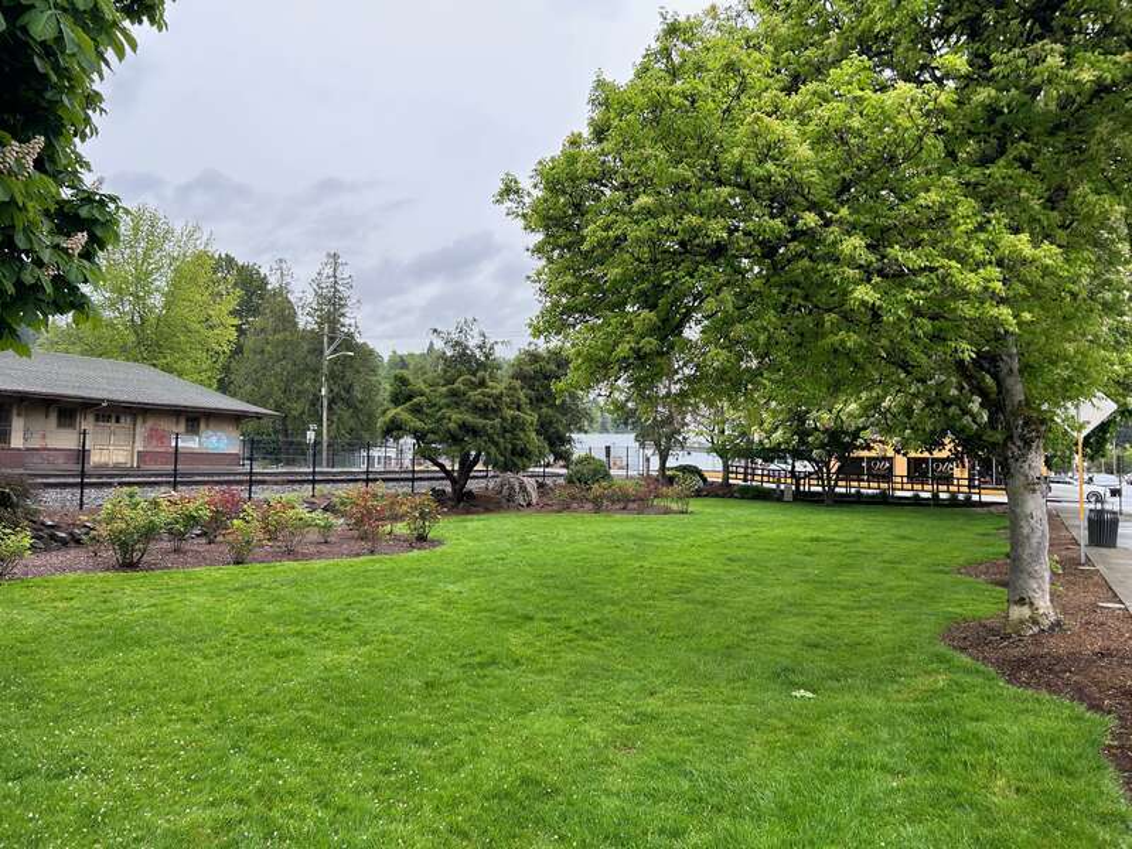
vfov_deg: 53.1
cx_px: 566
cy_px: 424
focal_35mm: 26
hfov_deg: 67.3
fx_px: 850
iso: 50
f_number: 1.5
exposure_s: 1/526
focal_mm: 5.7
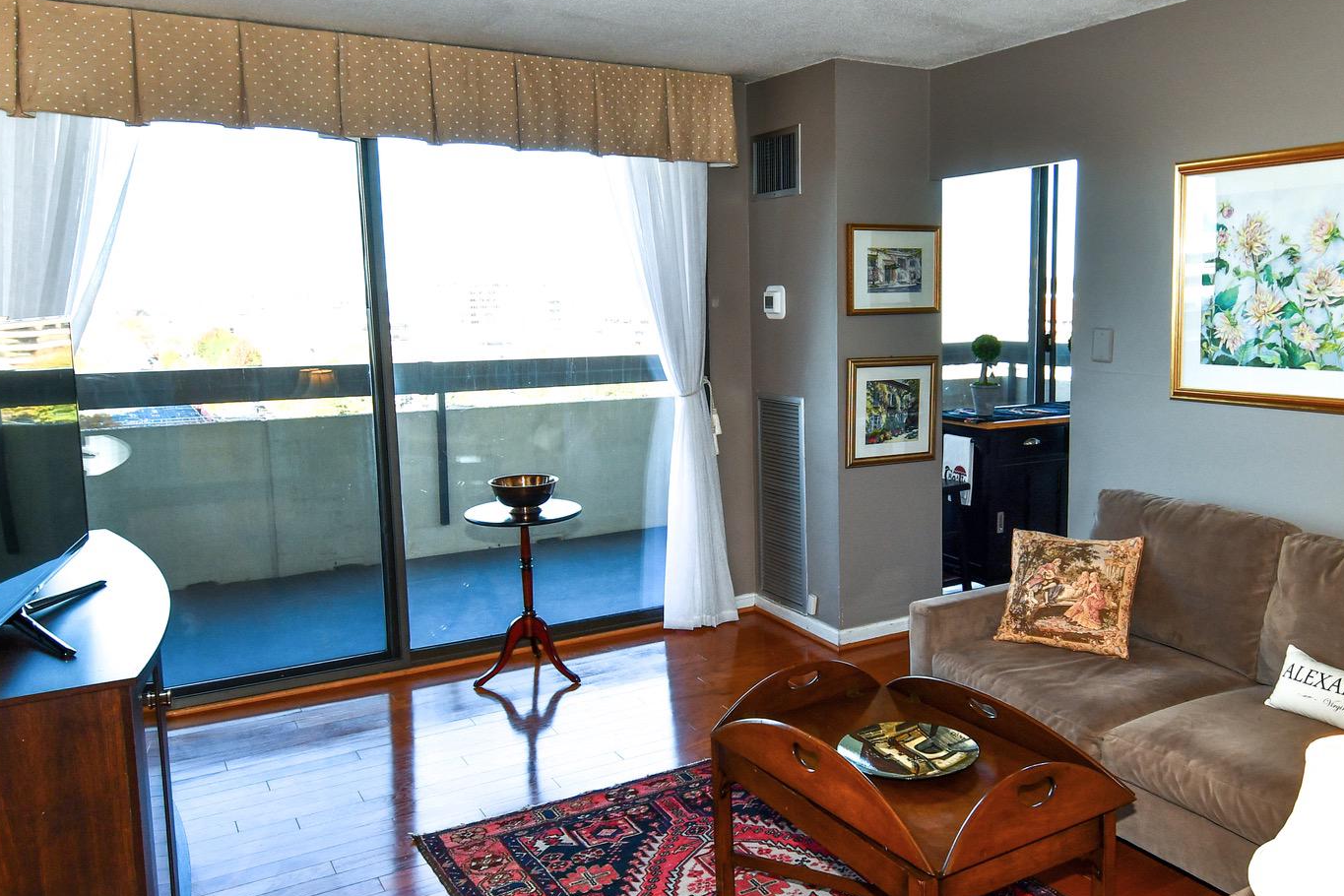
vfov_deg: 47.5
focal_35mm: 27
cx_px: 758
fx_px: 1008
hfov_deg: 67.1
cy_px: 563
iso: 200
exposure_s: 1/125
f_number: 5.6
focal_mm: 12
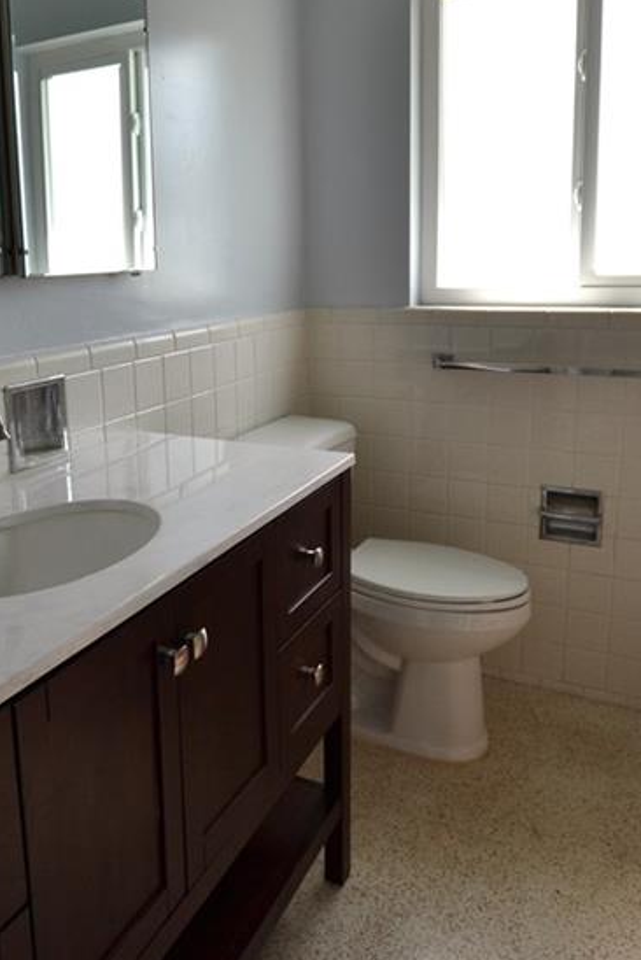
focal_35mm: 28
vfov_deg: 65.0
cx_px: 207
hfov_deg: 45.6
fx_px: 747
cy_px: 394
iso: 140
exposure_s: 1/60
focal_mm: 10
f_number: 5.6
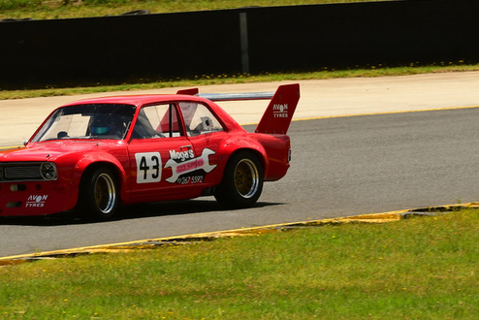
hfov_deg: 3.4
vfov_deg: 2.3
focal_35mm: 607
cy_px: 68
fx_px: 8081
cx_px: 237
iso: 320
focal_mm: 250
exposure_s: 1/640
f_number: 11
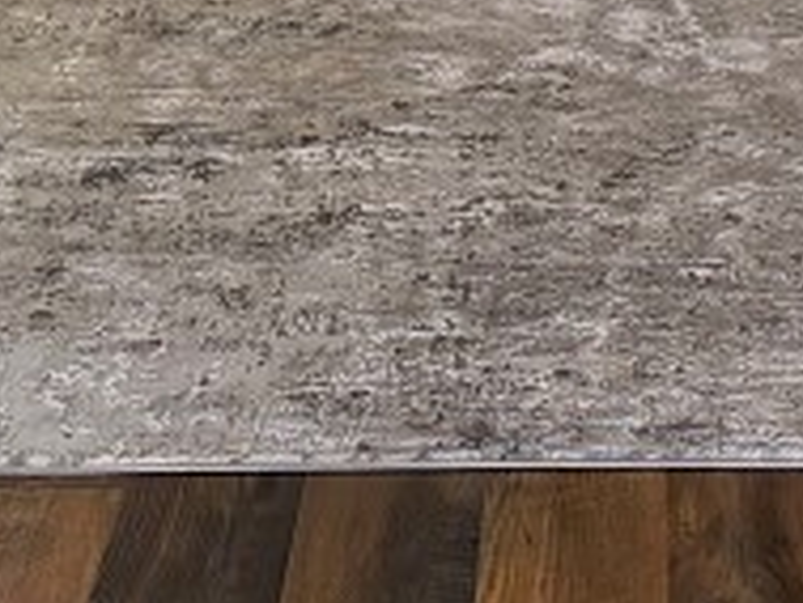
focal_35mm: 130
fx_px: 3018
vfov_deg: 10.5
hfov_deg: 15.0
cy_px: -611
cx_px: 701
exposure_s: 1/60
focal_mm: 6.76
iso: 400
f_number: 1.78
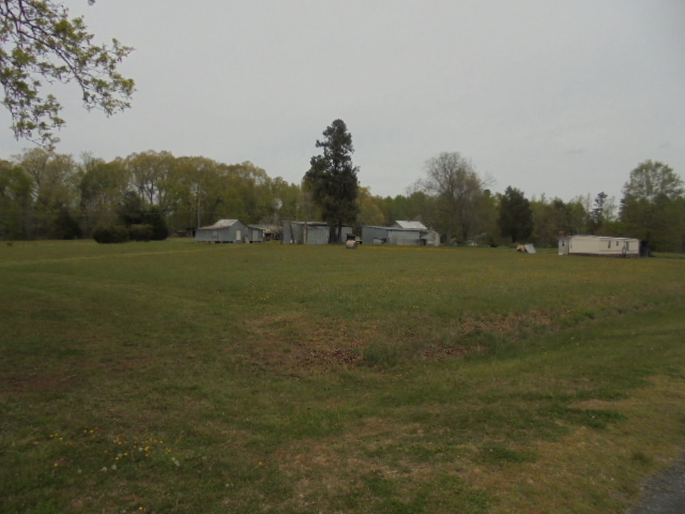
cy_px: 257
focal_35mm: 26
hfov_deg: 67.3
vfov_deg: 53.1
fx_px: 515
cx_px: 342
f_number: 11.5
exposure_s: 1/200
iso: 100
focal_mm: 4.6
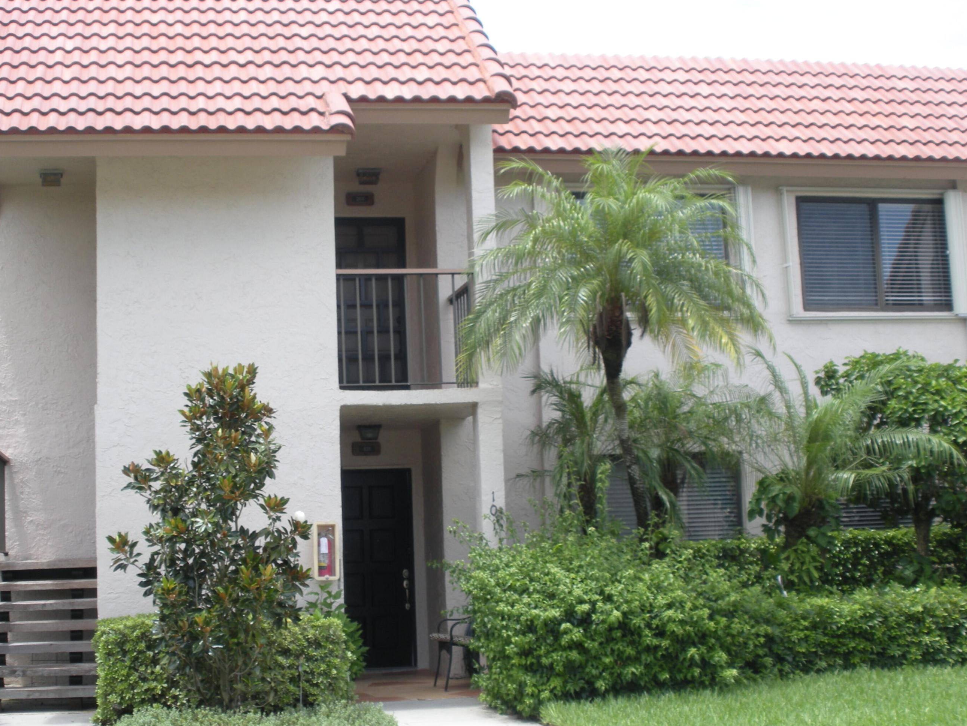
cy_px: 385
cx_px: 431
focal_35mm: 58
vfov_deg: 25.2
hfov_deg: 33.2
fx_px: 1620
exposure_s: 1/160
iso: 64
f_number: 4.4
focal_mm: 9.1
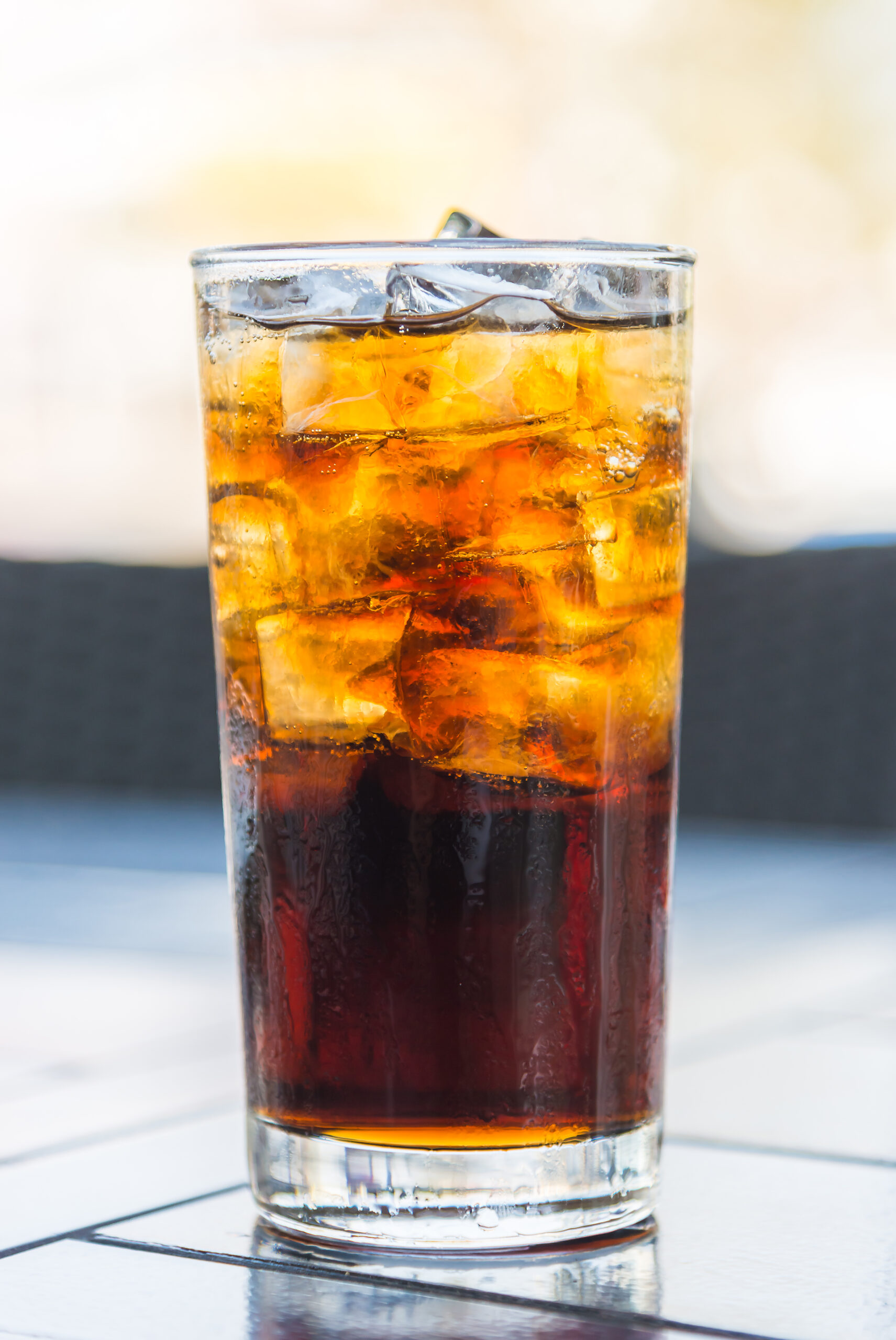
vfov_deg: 17.0
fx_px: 4472
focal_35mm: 120
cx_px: 448
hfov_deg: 11.4
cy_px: 670
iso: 200
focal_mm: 120
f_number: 4
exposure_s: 1/400
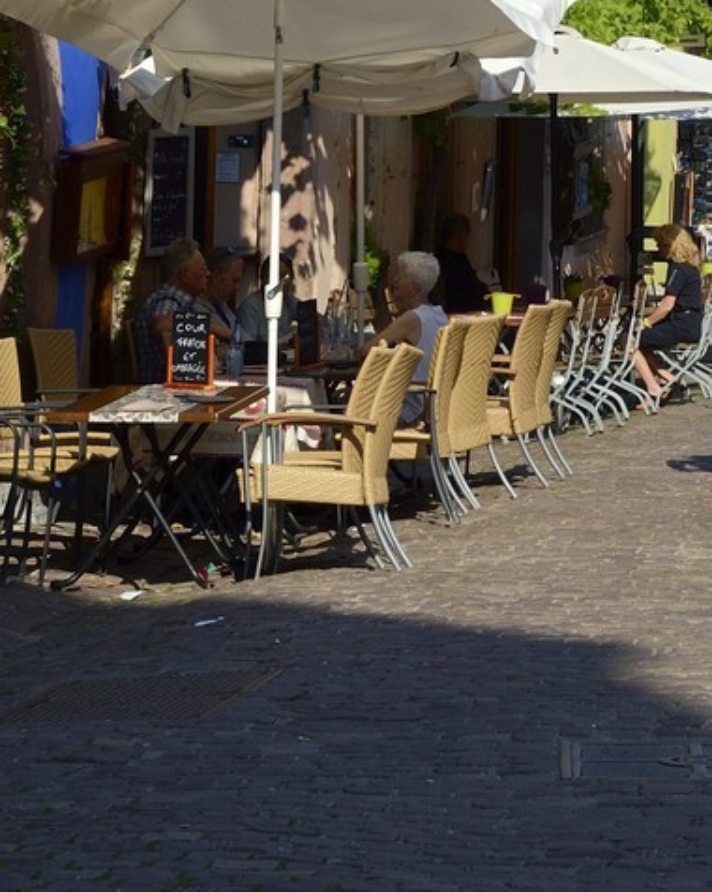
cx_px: 832
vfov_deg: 10.1
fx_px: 4827
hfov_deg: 8.4
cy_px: -560
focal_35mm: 183
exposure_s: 1/250
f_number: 11
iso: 200
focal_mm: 58
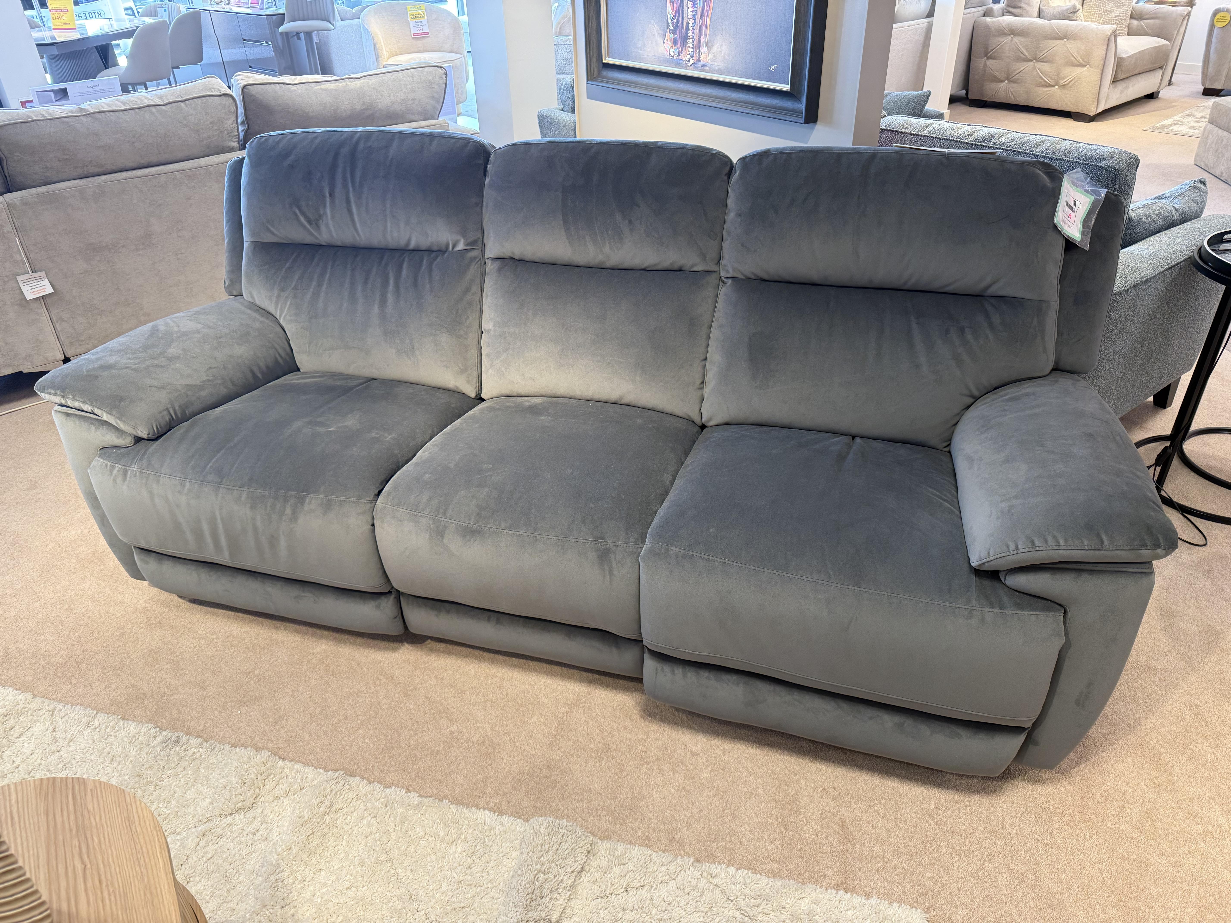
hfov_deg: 71.6
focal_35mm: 24
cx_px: 616
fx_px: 853
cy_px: 462
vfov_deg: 56.8
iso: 200
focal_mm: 6.76
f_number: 1.78
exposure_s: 1/100
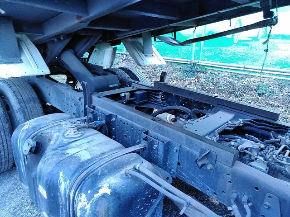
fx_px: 226
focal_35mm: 27
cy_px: 108
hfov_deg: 65.3
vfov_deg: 51.4
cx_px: 145
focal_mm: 3.46
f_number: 2.2
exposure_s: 1/60
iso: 249
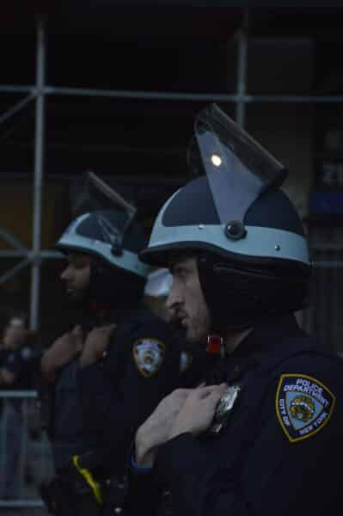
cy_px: 258
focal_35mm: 158
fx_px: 2255
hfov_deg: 8.7
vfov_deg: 13.1
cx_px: 172
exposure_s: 1/60
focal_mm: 105
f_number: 7.1
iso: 200
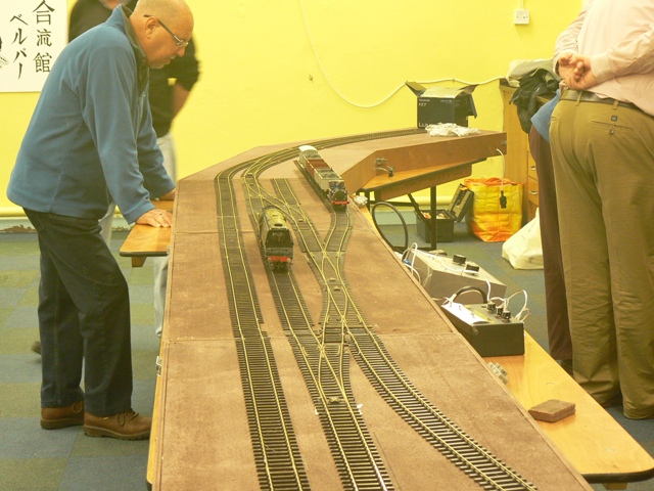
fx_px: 1511
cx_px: 327
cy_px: 246
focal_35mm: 80
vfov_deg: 18.4
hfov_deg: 24.4
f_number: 3.2
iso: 200
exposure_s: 1/15
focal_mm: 13.4
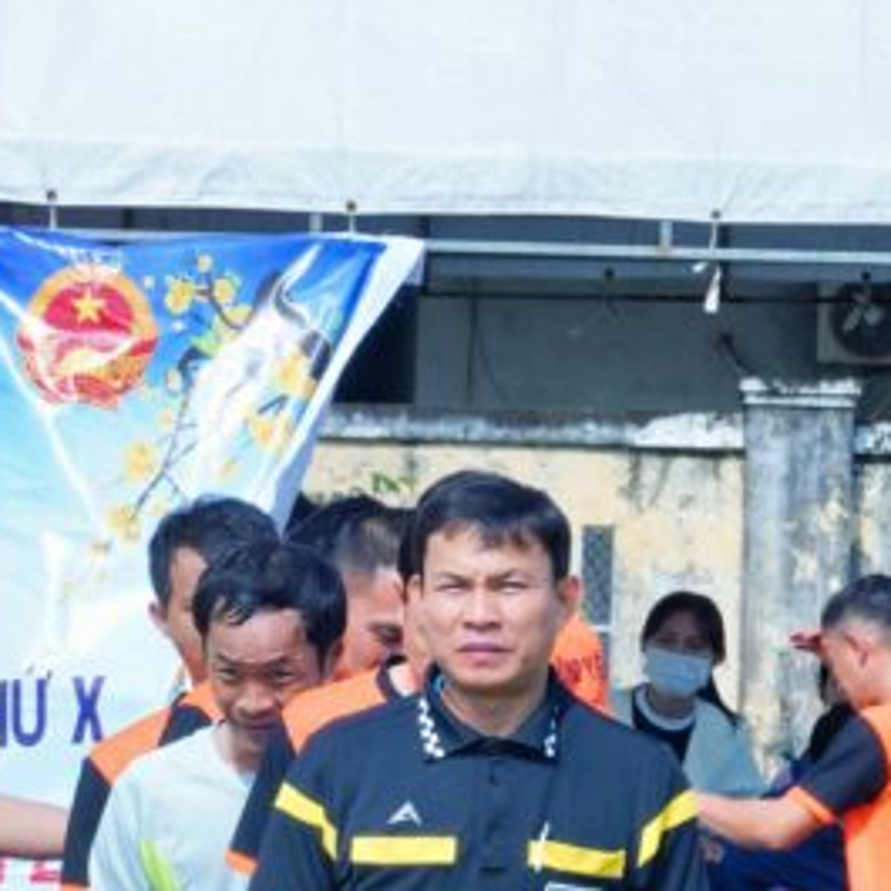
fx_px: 13396
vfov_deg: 3.8
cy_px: 965
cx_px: 10
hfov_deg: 3.8
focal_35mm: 460
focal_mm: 140
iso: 400
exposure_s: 1/160
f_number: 18
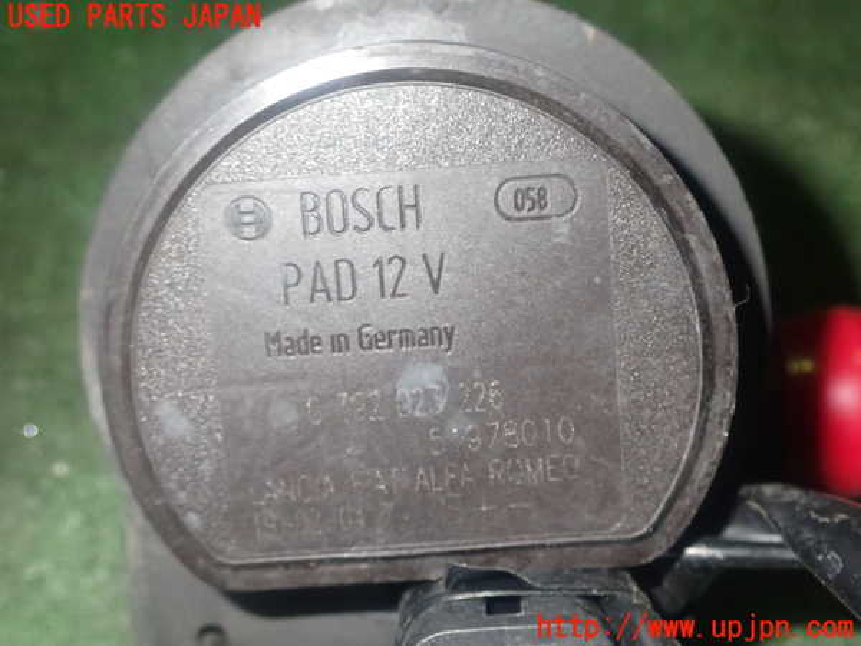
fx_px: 1244
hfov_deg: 38.2
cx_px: 430
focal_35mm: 50
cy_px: 323
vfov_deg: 29.1
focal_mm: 9.01
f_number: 9
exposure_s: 1/50
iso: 640
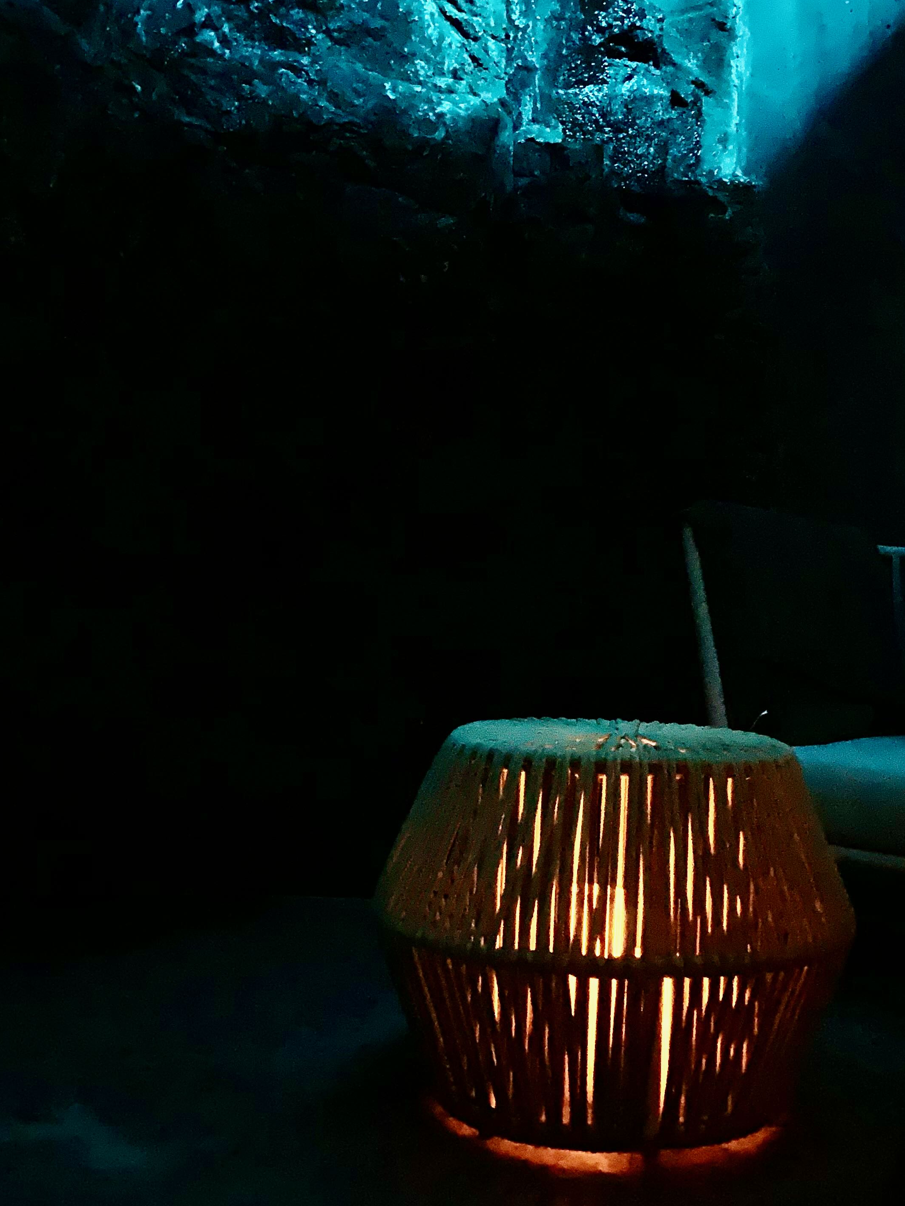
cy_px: 445
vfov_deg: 49.6
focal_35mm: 37
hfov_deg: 38.1
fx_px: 1290
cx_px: 620
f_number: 1.8
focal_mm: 4.25
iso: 3200
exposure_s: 1/4
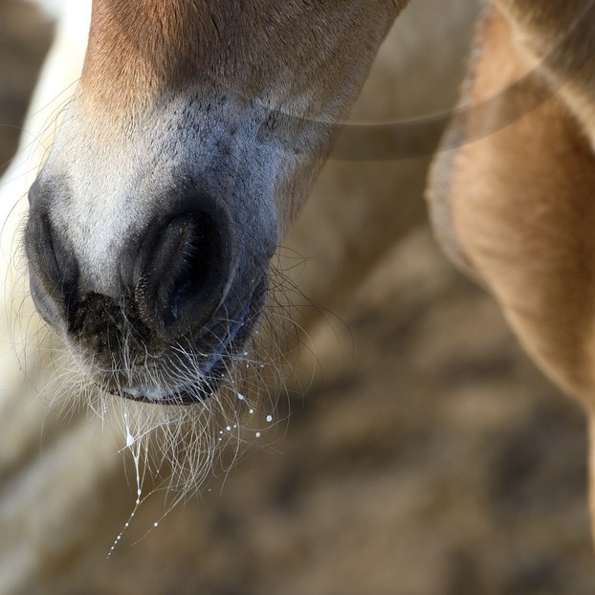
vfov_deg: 4.0
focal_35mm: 437
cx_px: 364
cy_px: -138
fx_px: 8498
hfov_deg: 4.0
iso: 200
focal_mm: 200
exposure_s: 1/400
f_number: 6.3
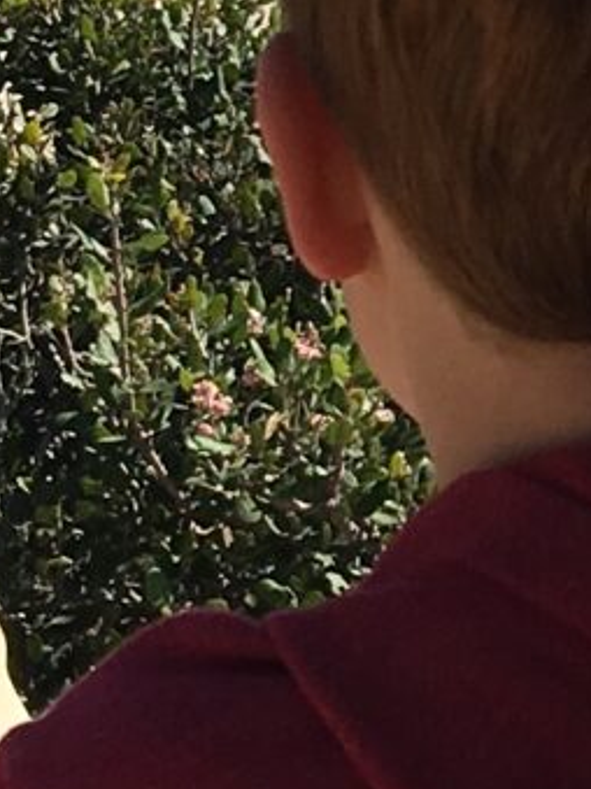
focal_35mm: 219
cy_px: 144
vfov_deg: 9.0
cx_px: 1126
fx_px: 4988
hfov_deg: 6.6
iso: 25
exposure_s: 1/1876
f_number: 2.2
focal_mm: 4.15
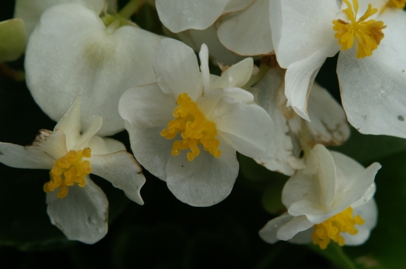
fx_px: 1436
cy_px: 134
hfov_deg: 16.1
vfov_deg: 10.7
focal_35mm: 128
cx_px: 203
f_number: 11
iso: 400
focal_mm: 85
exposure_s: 1/800
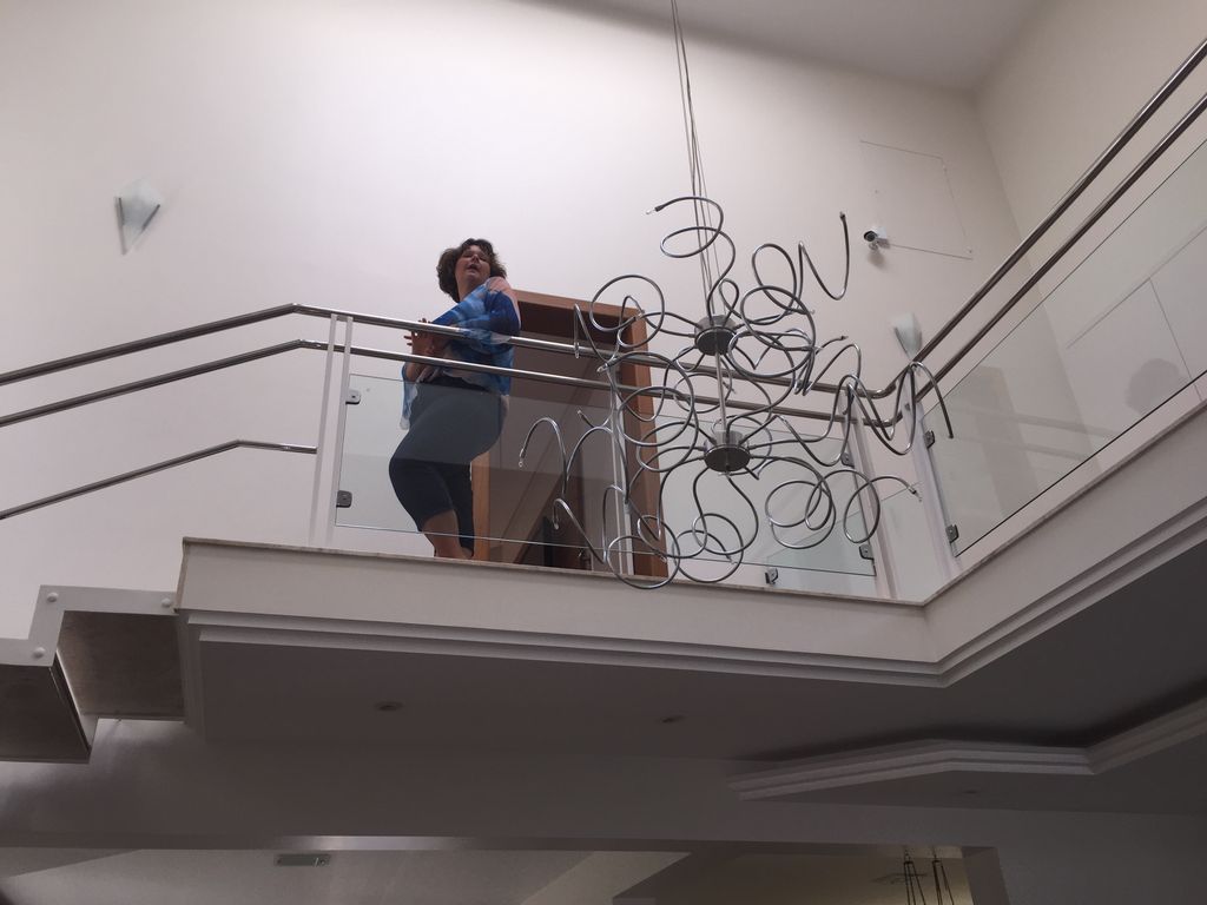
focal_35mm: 29
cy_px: 452
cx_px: 604
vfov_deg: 48.2
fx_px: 1011
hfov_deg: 61.7
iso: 32
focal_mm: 4.15
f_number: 2.2
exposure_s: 1/181
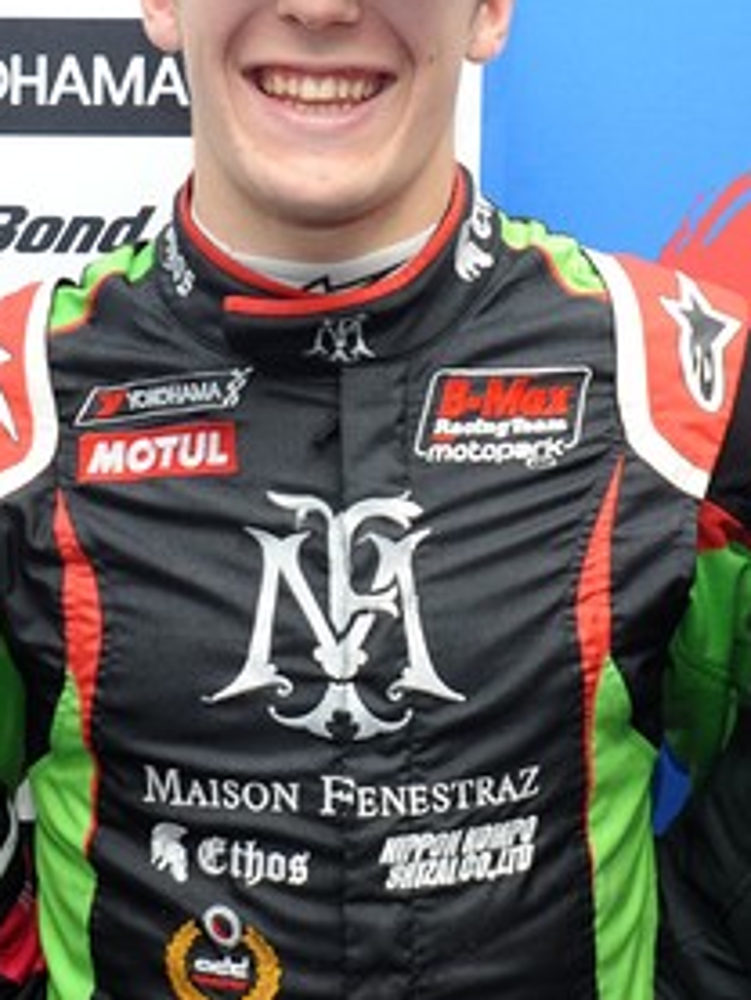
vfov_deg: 18.7
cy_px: 383
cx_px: 394
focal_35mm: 105
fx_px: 3035
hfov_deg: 14.1
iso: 800
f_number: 6.7
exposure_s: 1/60
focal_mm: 42
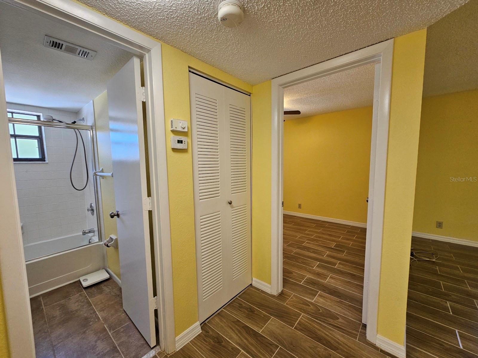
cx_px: 239
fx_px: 180
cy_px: 179
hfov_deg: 106.2
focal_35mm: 13
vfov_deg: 89.9
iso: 200
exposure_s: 1/60.2
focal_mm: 2.2
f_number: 2.2
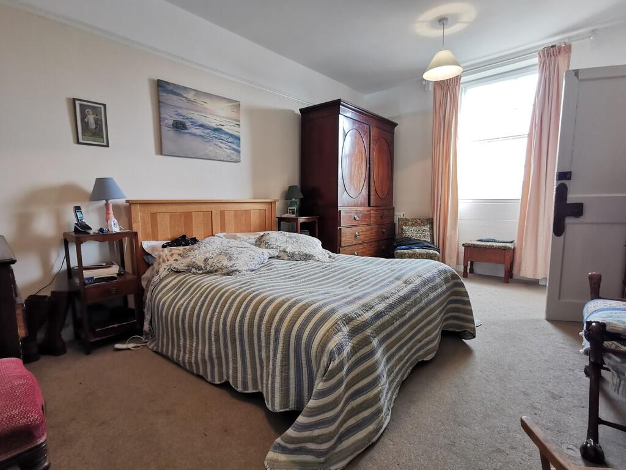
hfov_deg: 94.5
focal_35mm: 16
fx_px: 289
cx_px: 313
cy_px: 235
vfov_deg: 78.1
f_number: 2.2
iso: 320
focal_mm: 2.26
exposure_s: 1/50
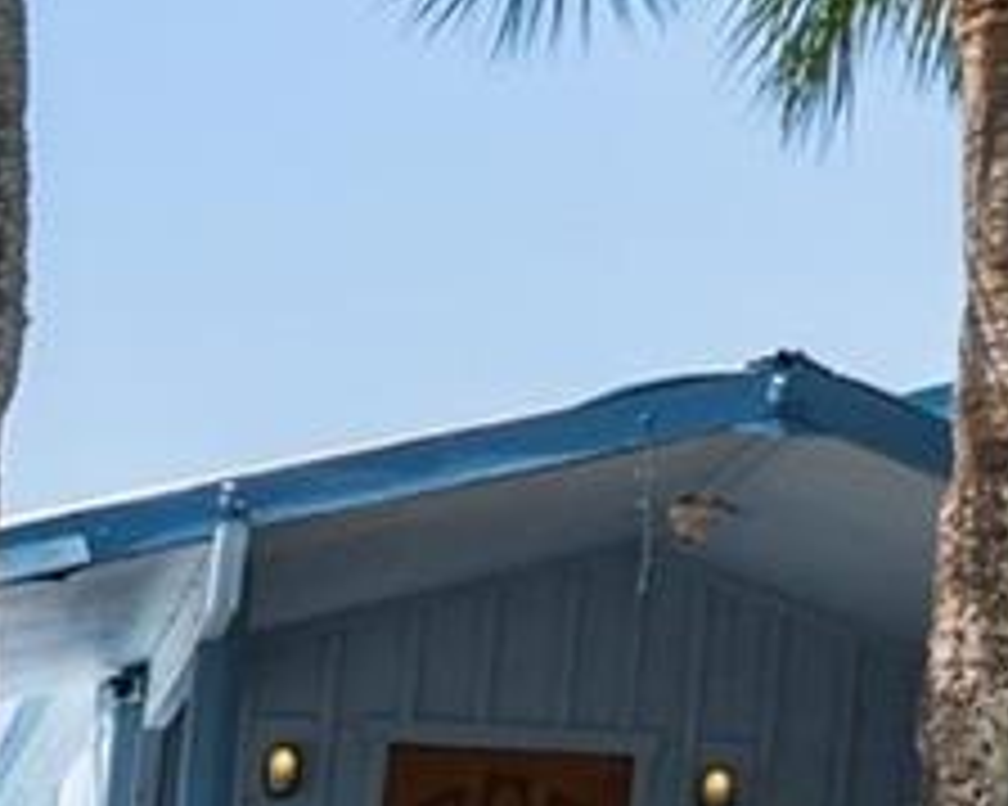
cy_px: -63
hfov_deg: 7.0
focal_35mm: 235
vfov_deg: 6.5
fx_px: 7008
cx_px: 3442
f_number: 8
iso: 320
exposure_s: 1/500
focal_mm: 35
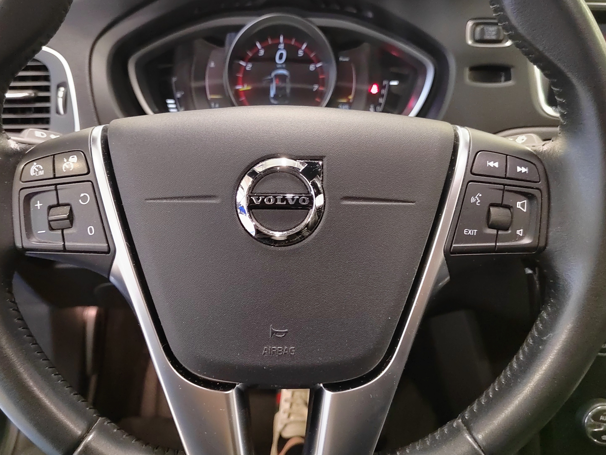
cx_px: 275
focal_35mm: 31
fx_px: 543
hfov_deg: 58.3
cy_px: 196
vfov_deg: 45.3
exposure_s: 1/50
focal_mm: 5.52
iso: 3397
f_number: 1.9
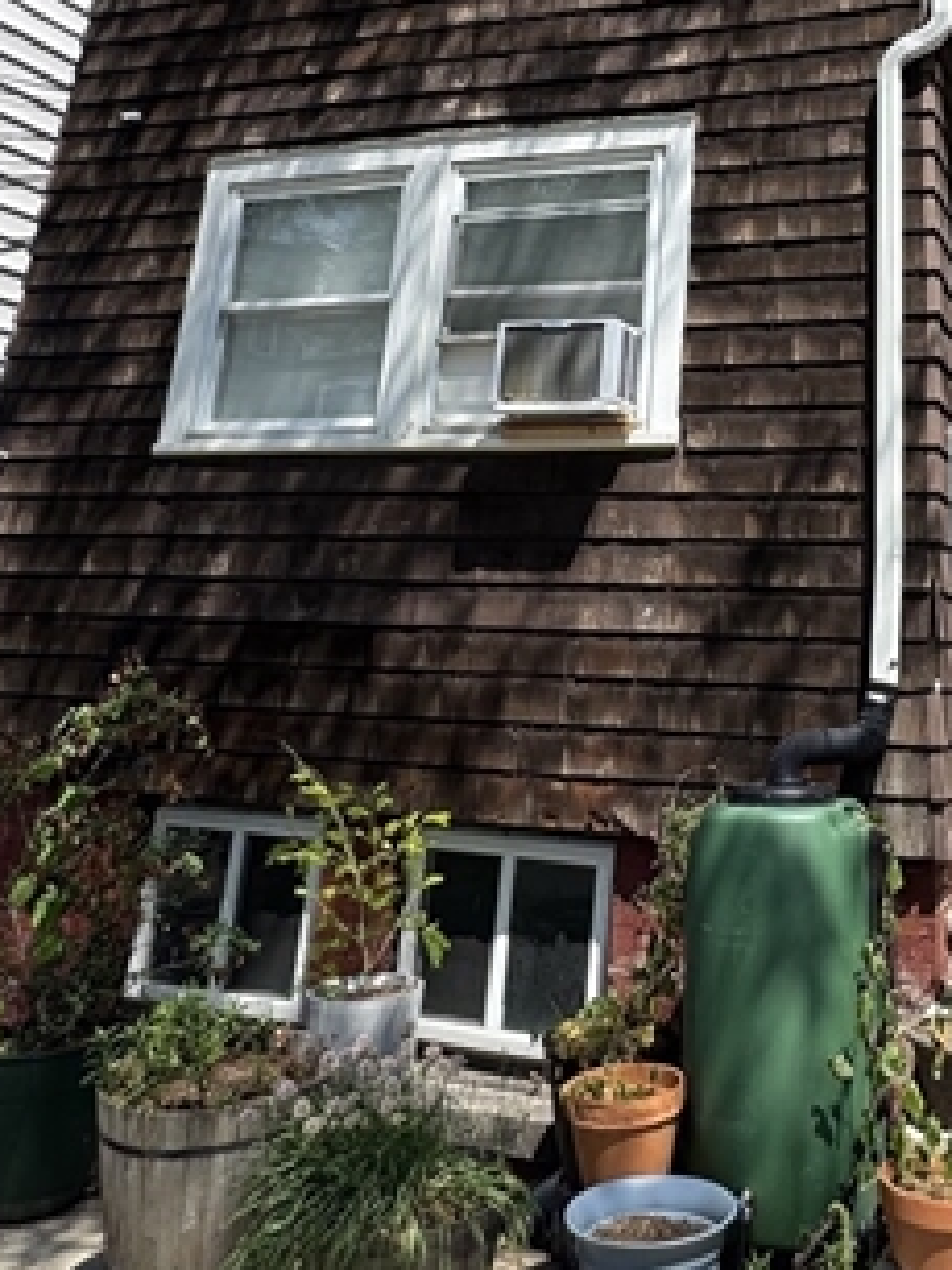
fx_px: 1284
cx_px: 766
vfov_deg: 48.6
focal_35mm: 35
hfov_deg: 39.1
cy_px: 194
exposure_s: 1/1094
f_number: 2.2
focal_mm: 2.22
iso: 50
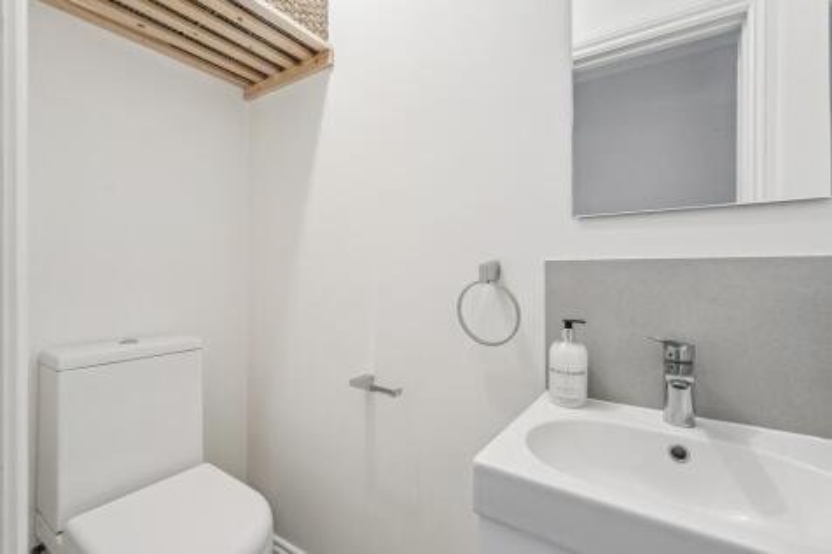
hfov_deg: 96.8
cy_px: 277
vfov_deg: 73.7
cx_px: 416
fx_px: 370
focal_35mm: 16
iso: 640
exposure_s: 1/10
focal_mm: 16
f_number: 8
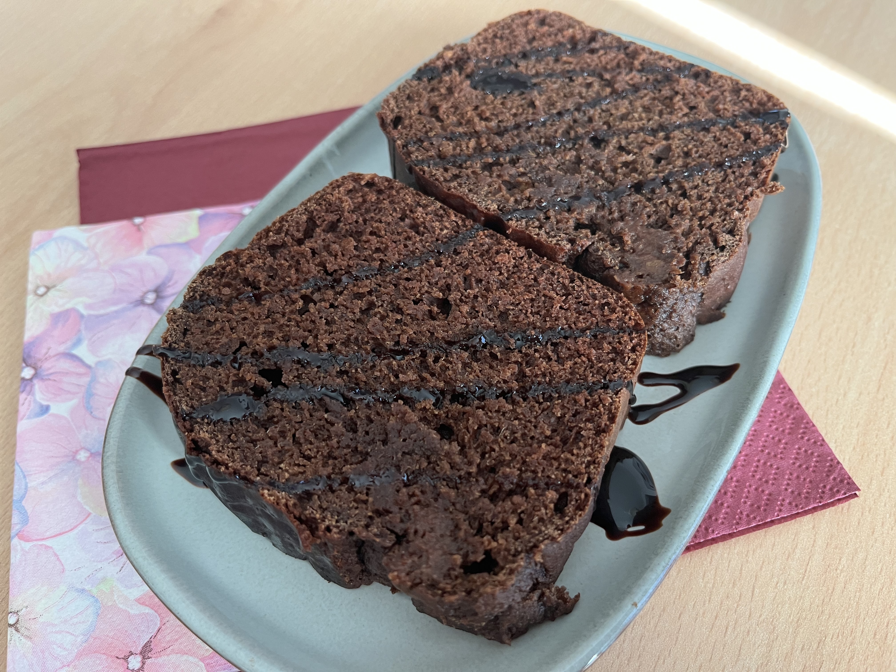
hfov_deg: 67.3
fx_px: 673
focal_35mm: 26
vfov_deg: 53.1
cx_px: 448
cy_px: 336
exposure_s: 1/60
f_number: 1.6
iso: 160
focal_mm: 5.1
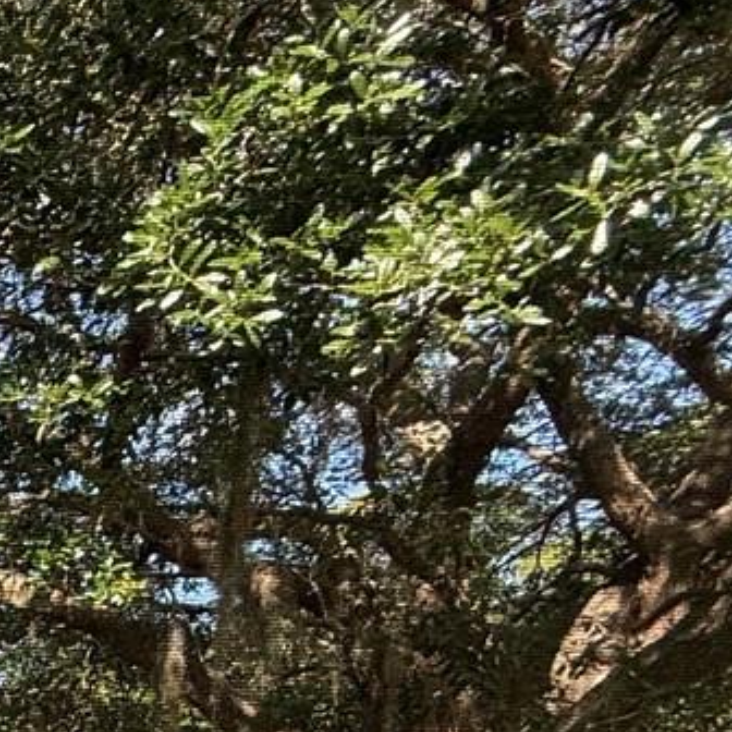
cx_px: -682
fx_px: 1412
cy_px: 1048
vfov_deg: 24.0
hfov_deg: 19.3
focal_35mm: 59
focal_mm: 2.22
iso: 50
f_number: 2.2
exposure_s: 1/335
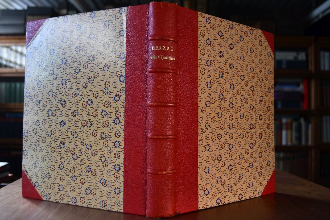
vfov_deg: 43.6
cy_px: 110
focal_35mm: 30
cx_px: 165
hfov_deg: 61.9
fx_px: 275
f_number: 3.5
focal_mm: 20
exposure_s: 1/250
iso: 720
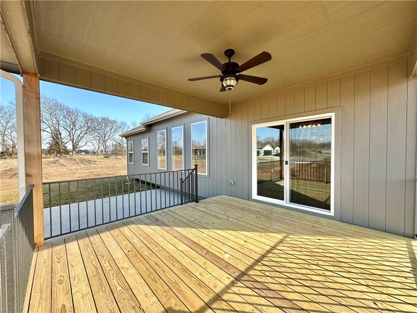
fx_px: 169
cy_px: 156
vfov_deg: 85.7
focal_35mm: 14
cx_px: 208
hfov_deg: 102.1
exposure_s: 1/338
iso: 40
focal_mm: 2.22
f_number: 2.2
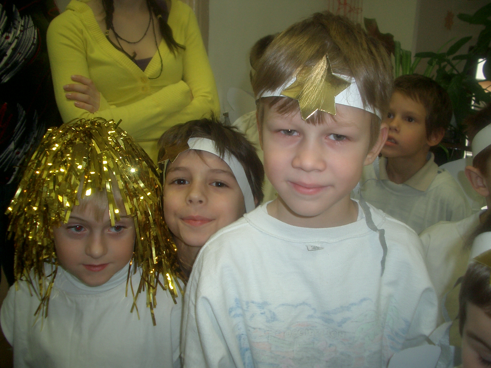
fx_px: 496
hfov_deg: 52.6
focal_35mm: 35
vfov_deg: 40.7
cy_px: 184
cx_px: 246
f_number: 2.6
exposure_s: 1/40
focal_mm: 5.8
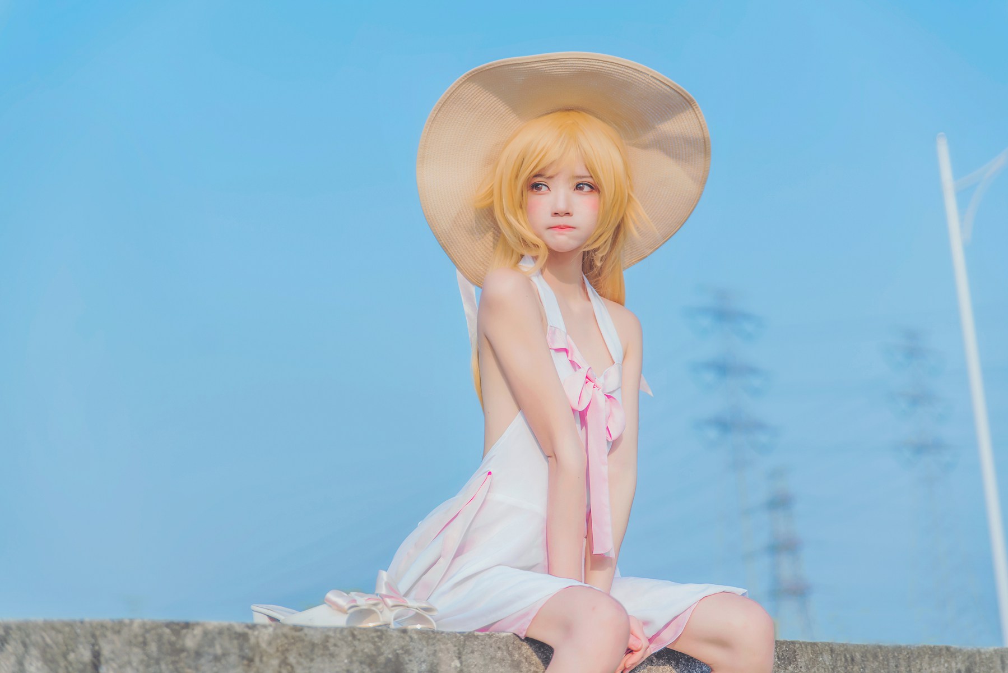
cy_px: 336
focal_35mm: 61
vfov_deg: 22.3
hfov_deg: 32.9
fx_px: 1708
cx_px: 504
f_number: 2.8
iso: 80
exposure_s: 1/800
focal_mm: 61
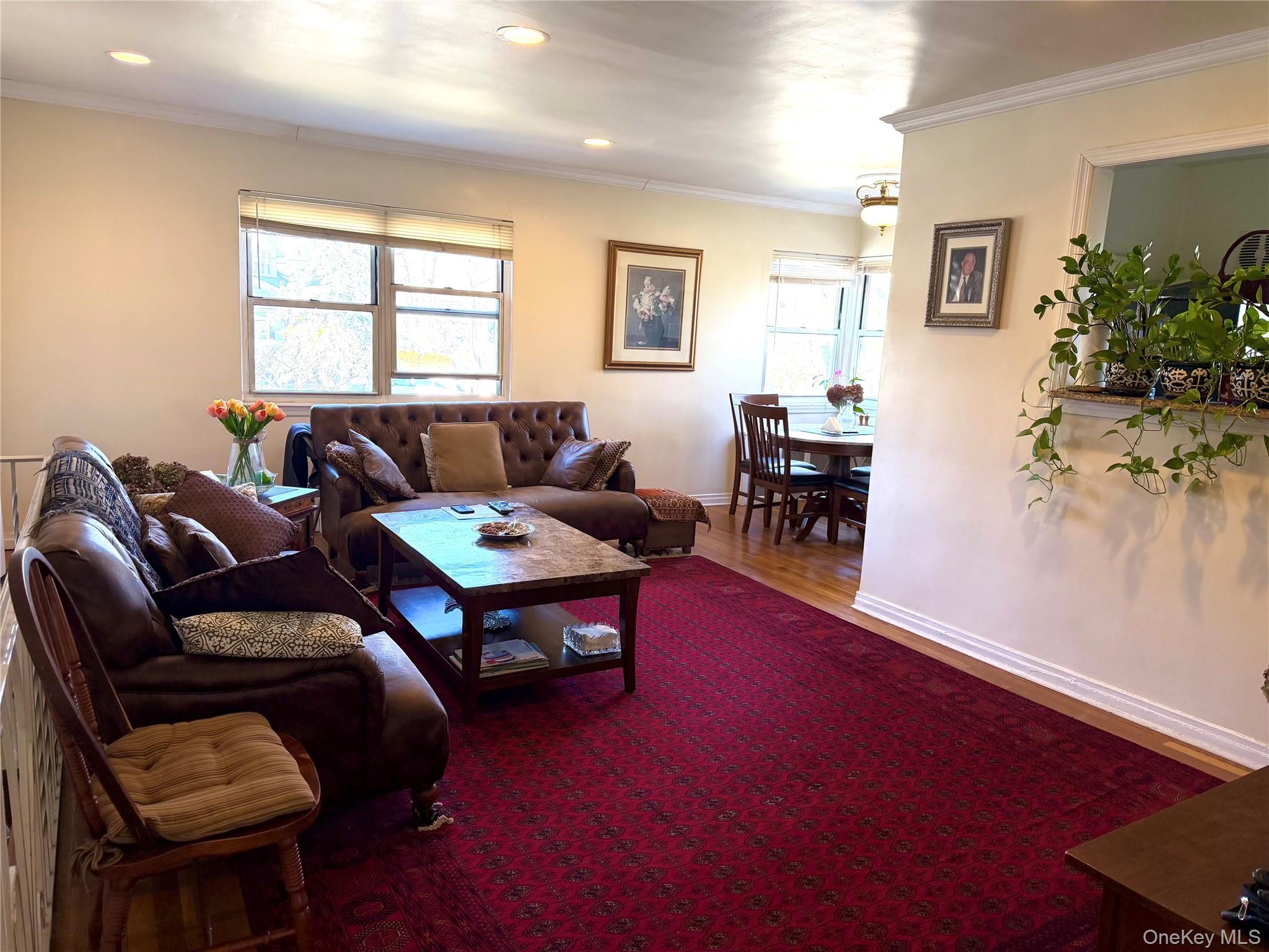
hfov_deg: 71.6
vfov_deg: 56.8
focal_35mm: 24
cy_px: 476
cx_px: 634
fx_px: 880
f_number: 1.78
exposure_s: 1/128
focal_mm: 6.76
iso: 200
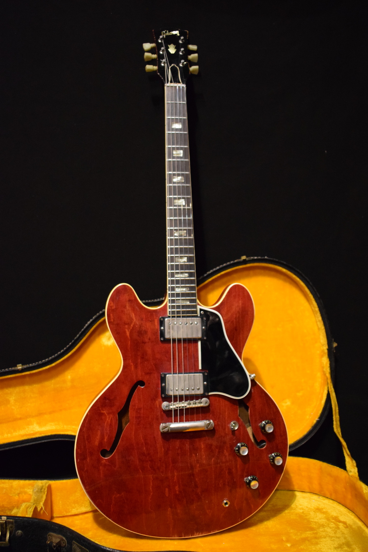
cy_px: 276
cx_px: 184
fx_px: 506
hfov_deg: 40.0
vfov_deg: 57.2
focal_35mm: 33
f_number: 3.8
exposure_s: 1/30
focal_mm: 22
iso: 3200
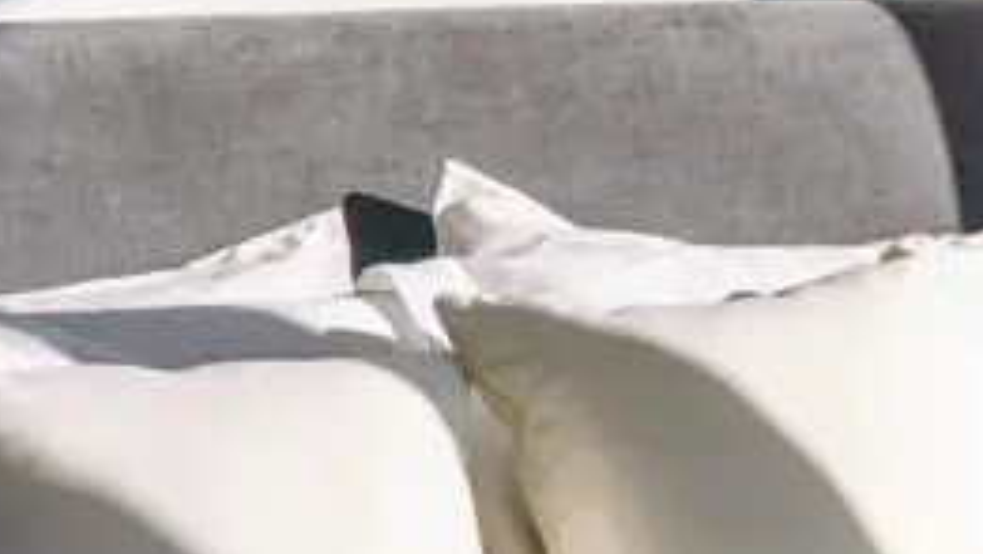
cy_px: -253
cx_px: 1235
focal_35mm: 169
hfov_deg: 12.4
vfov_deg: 7.1
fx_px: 4406
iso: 250
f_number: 4
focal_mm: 39
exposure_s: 1/8000
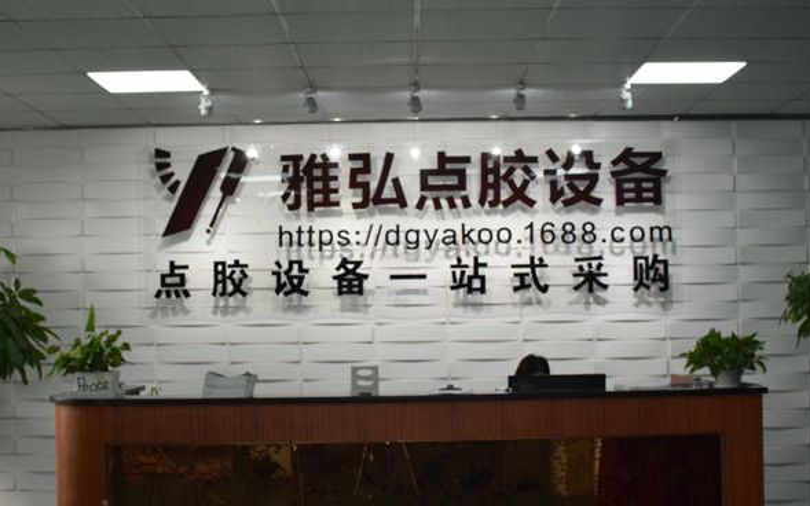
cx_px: 402
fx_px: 1203
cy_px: 264
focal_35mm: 55
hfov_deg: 37.2
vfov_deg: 23.7
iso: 2000
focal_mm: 35
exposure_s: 1/80
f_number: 11
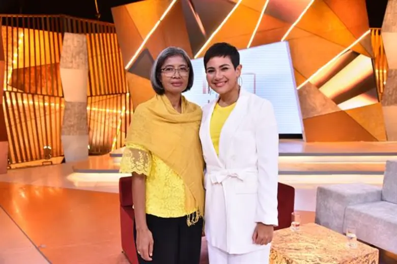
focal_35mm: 30
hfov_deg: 61.9
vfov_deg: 43.6
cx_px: 198
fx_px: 331
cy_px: 132
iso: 2000
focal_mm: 30
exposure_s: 1/160
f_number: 4.5
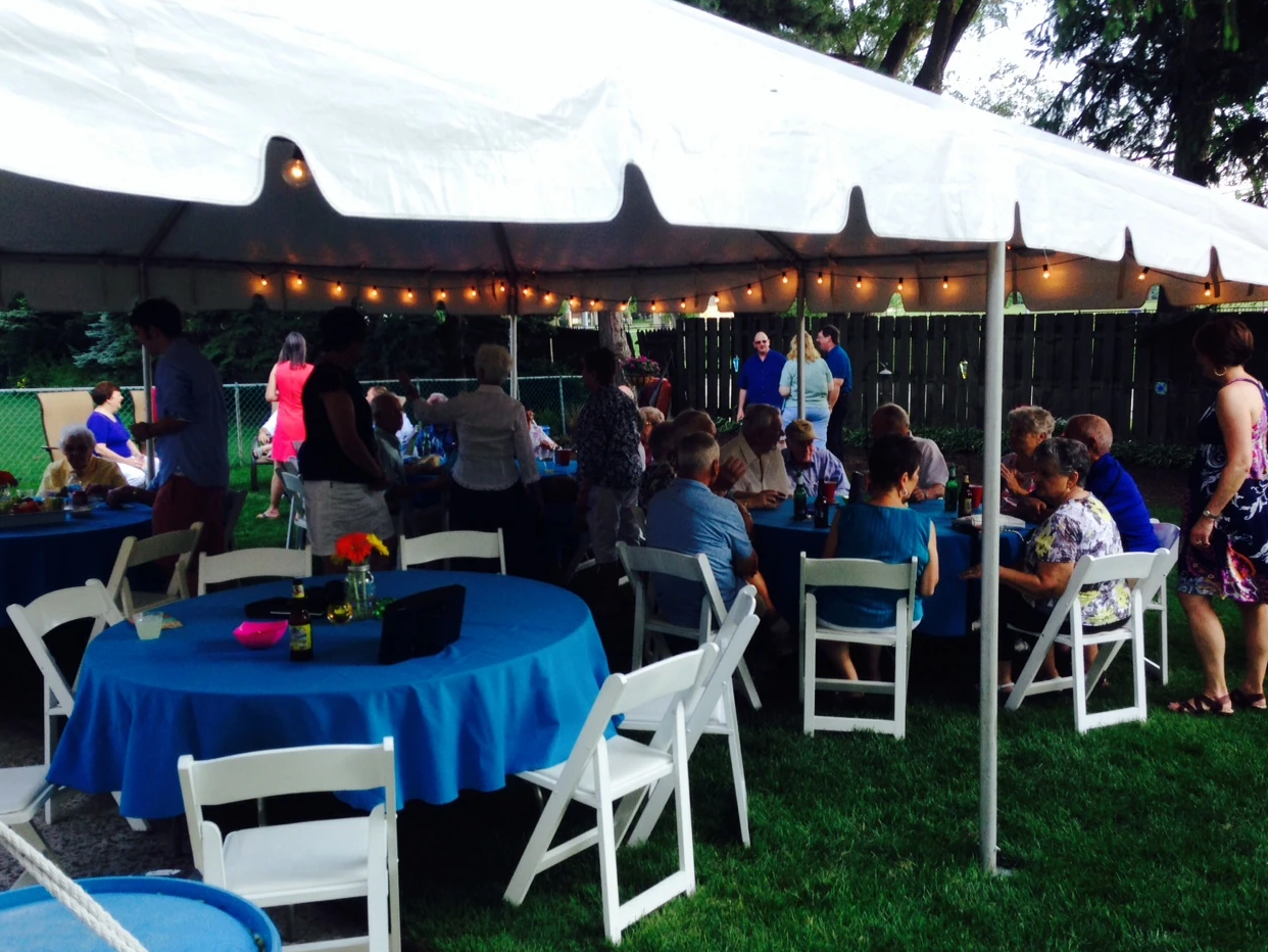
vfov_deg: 41.8
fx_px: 1246
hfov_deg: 53.9
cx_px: 632
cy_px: 472
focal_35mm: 34
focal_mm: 4.12
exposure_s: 1/162
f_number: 2.4
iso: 50
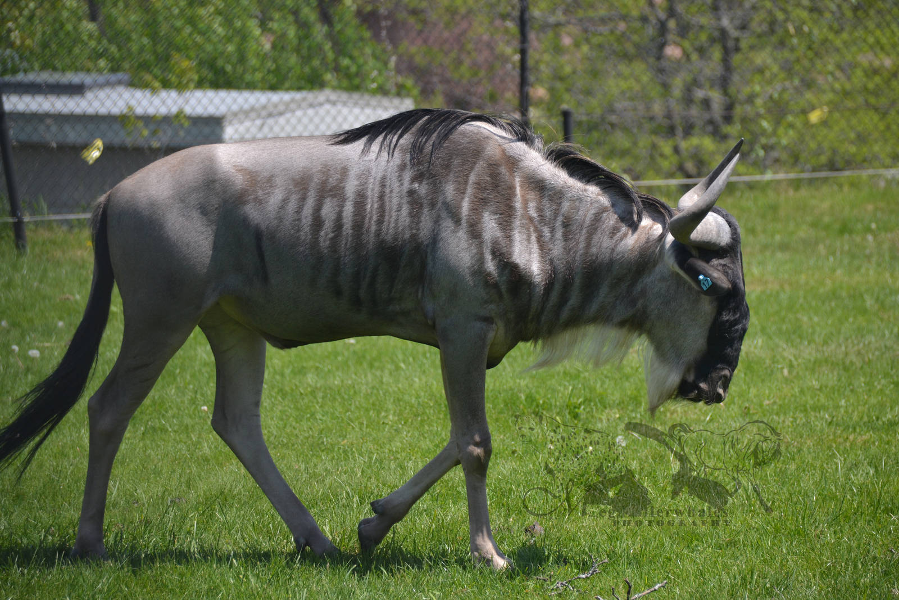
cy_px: 300
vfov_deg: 5.6
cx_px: 450
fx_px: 6181
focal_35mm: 248
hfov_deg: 8.3
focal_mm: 165
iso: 400
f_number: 5.6
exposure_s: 1/1250
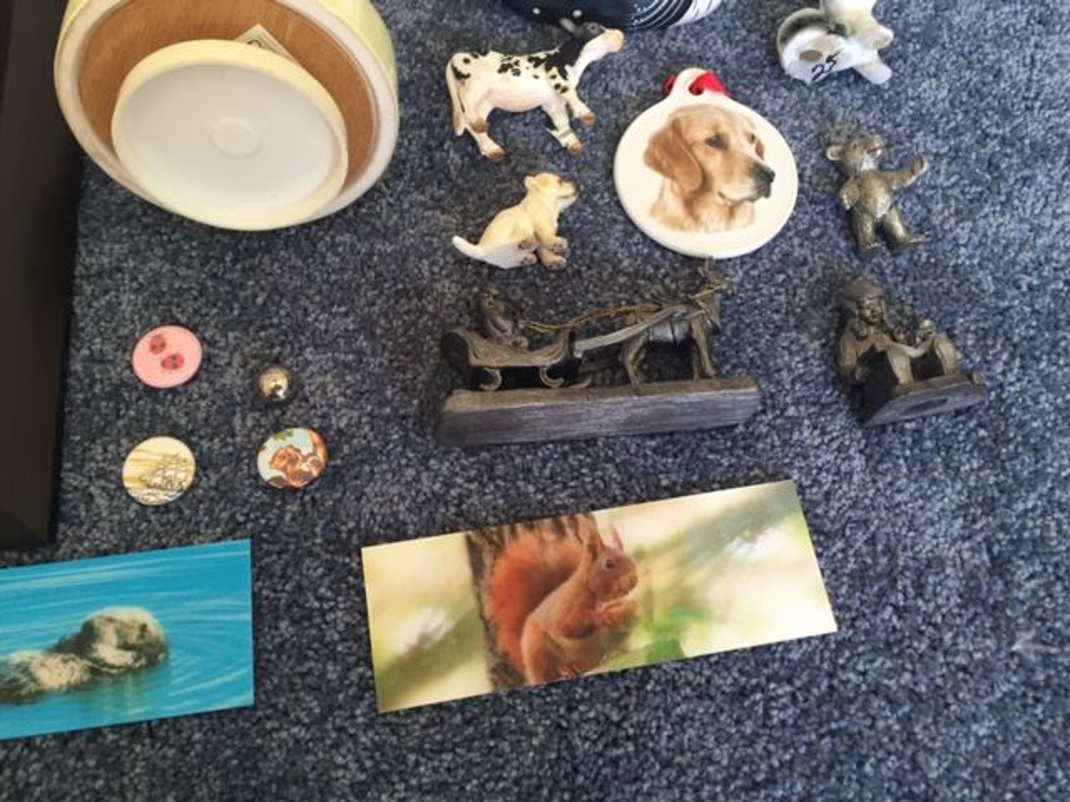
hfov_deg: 61.7
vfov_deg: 48.2
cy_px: 401
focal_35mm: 29
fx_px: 896
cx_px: 535
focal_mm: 4.15
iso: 80
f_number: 2.2
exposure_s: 1/30
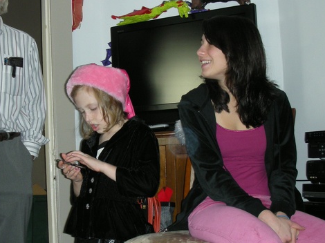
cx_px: 98
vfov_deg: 24.8
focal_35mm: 59
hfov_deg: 32.3
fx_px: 554
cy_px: 139
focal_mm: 5.8
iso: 111
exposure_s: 1/60
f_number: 2.8
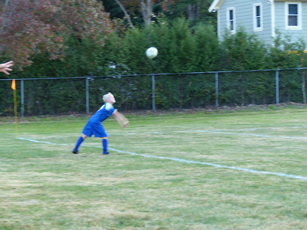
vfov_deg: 11.8
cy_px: 115
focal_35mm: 126
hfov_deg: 15.6
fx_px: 1118
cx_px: 154
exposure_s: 1/80
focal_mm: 22.6
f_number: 2.8
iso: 125
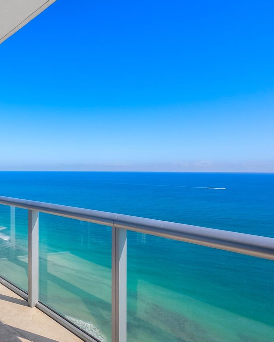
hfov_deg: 52.6
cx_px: 70
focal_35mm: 26
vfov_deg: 66.0
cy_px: 169
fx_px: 264
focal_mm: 12
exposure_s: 1/1250
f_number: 8
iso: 200
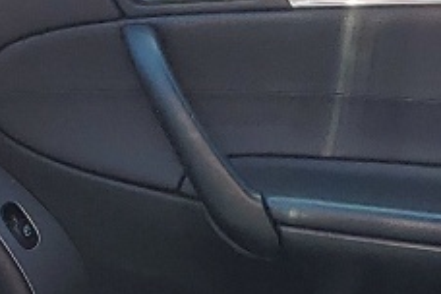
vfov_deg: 6.8
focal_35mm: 190
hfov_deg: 10.8
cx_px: 103
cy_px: 768
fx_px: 2327
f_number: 1.5
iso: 50
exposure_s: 1/238
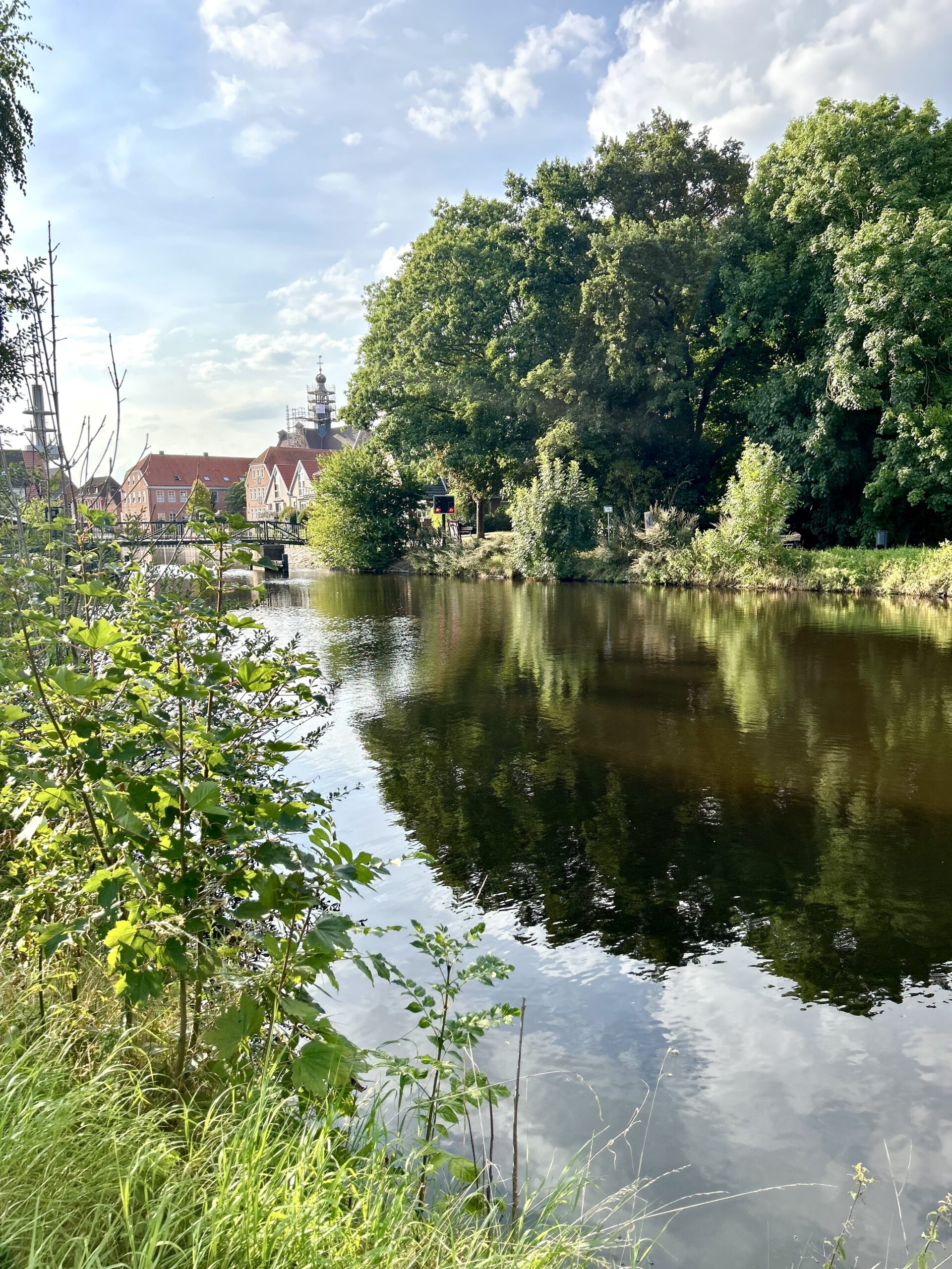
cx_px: 476
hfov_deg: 53.1
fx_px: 953
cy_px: 634
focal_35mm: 26
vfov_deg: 67.3
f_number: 1.5
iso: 50
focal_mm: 5.7
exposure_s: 1/1488
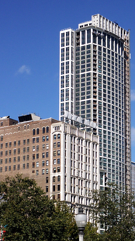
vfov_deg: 18.1
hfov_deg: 10.3
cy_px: 157
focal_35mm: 118
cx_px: 92
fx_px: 751
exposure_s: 1/350
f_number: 8
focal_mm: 15.28
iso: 64
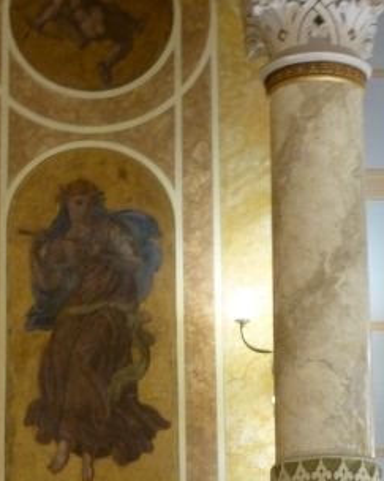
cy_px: 310
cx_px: 33
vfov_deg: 11.8
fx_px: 2331
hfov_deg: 9.4
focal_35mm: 164
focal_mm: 14.2
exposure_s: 1/4
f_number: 5.1
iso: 500
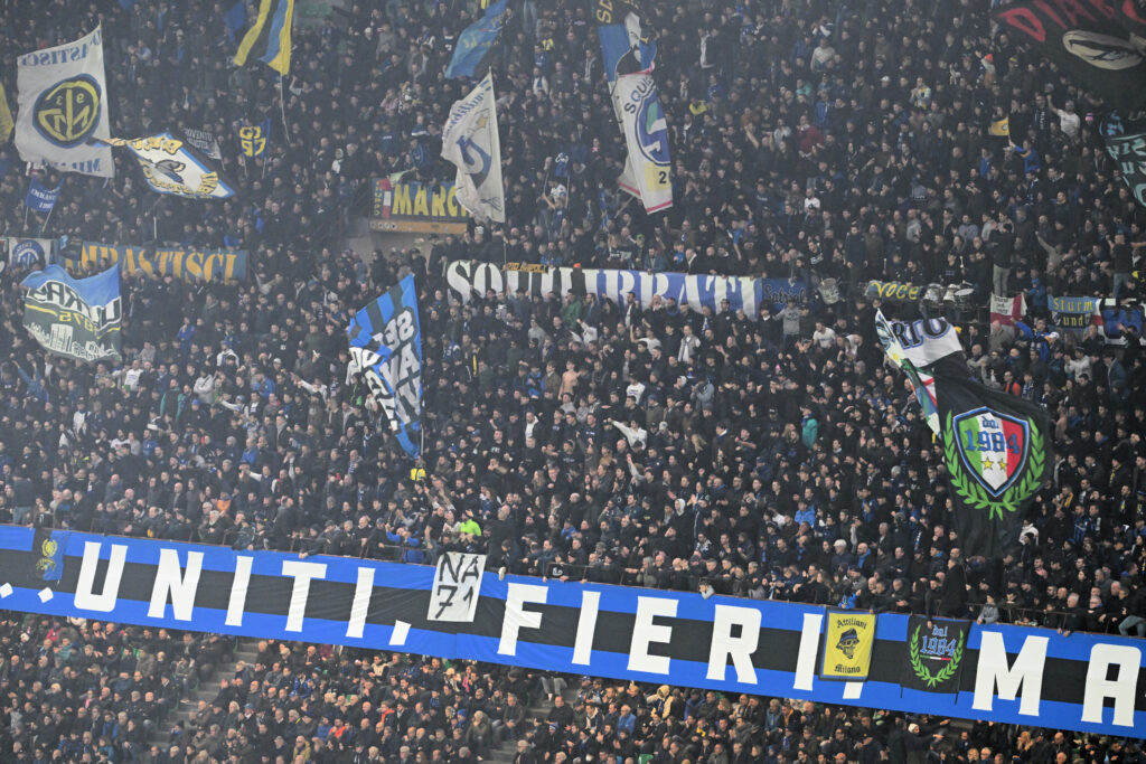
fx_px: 5730
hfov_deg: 11.4
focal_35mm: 180
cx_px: 573
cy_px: 382
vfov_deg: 7.6
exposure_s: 1/125
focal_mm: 180
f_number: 5.6
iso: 3200
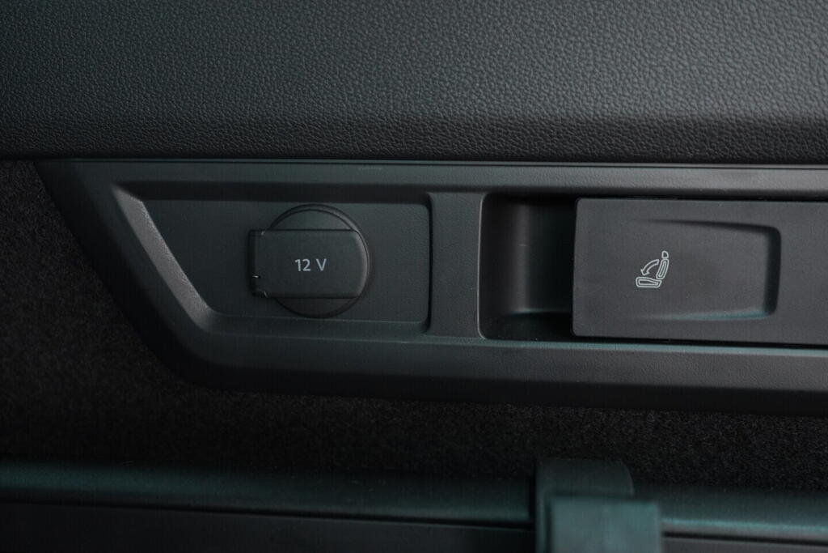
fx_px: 828
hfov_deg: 53.1
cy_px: 276
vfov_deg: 36.9
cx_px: 414
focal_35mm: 36
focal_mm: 24
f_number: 2.8
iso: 1000
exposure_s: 1/40
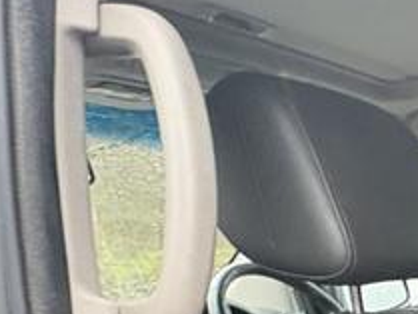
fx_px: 725
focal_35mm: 60
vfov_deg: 19.1
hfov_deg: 20.3
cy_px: 554
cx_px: 790
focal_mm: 2.22
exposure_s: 1/80
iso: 250
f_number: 2.2
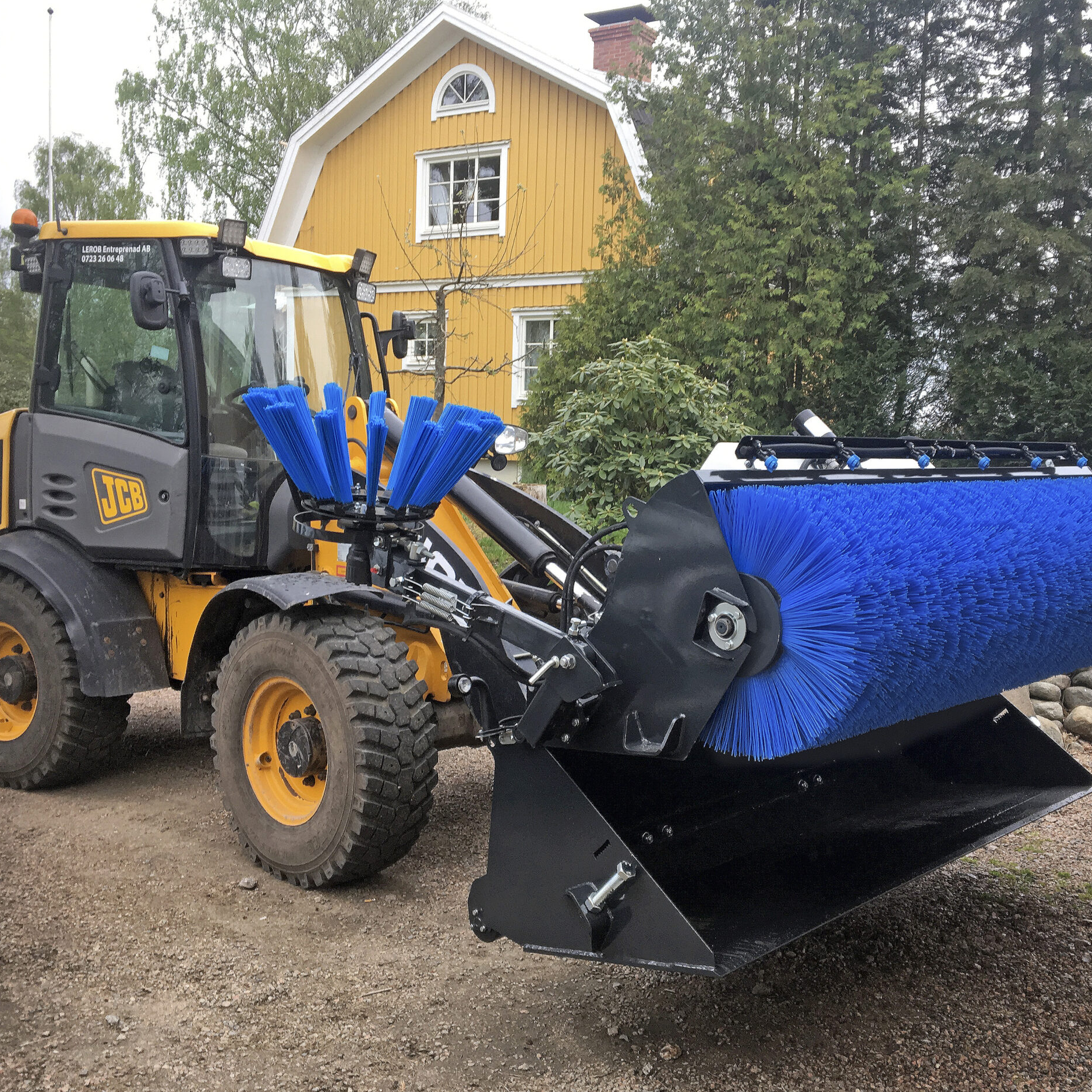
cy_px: 553
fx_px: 1249
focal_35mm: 35
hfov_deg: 47.0
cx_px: 635
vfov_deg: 47.2
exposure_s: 1/50
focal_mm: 4.15
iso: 25
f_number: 2.2
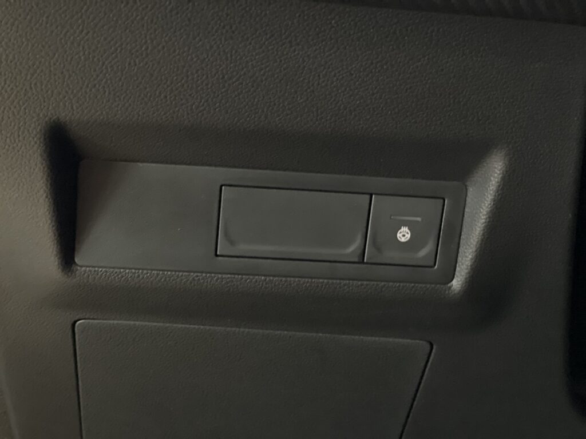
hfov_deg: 30.3
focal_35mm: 64
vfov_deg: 22.9
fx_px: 1083
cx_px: 293
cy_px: 220
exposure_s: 1/14
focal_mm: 7.5
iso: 1600
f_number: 2.2
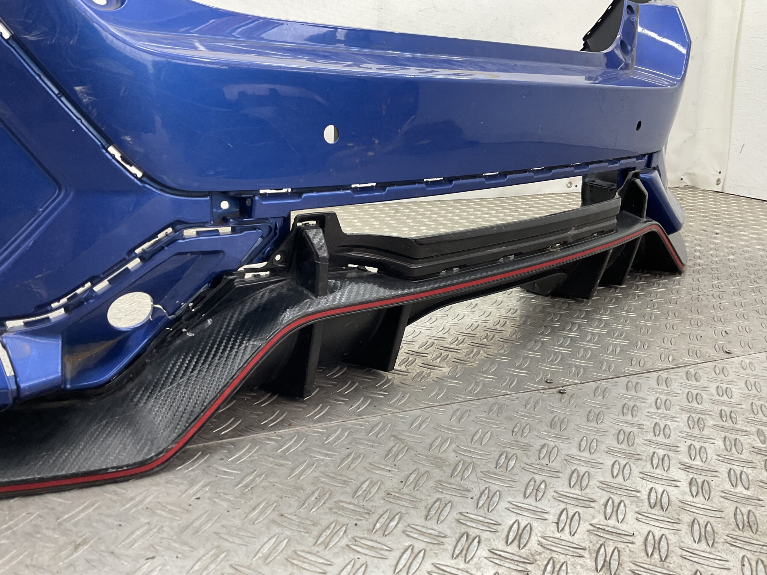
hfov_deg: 61.7
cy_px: 288
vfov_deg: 48.2
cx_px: 384
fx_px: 643
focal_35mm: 29
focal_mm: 3
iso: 40
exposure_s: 1/60
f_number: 1.8
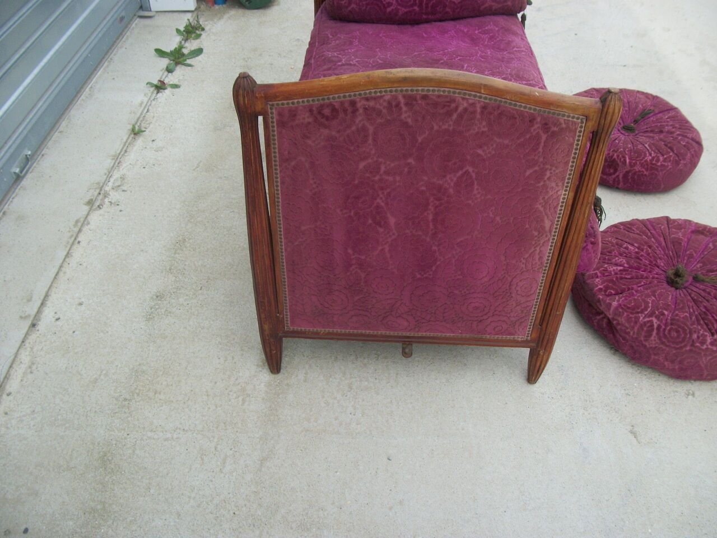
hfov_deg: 56.8
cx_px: 358
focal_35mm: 32
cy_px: 269
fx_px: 663
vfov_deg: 44.2
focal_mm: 5.7
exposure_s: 1/80
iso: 80
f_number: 8.8
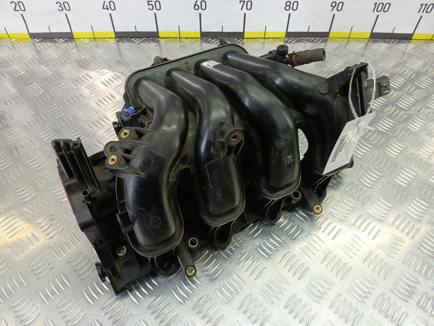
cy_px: 163
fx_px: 288
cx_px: 217
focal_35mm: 23
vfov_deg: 58.9
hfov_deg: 73.9
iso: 185
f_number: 1.6
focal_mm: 4.11
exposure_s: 1/50
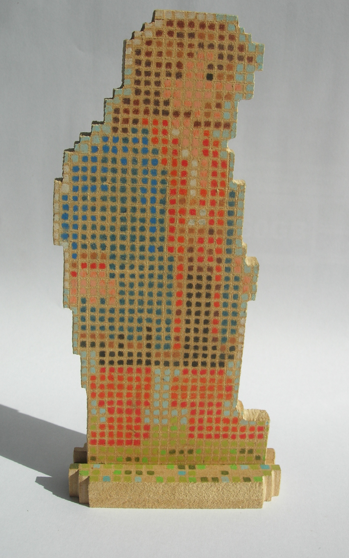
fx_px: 639
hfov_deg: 30.5
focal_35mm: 42
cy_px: 269
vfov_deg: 47.2
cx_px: 172
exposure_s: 1/1220
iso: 64
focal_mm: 7.8
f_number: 4.8
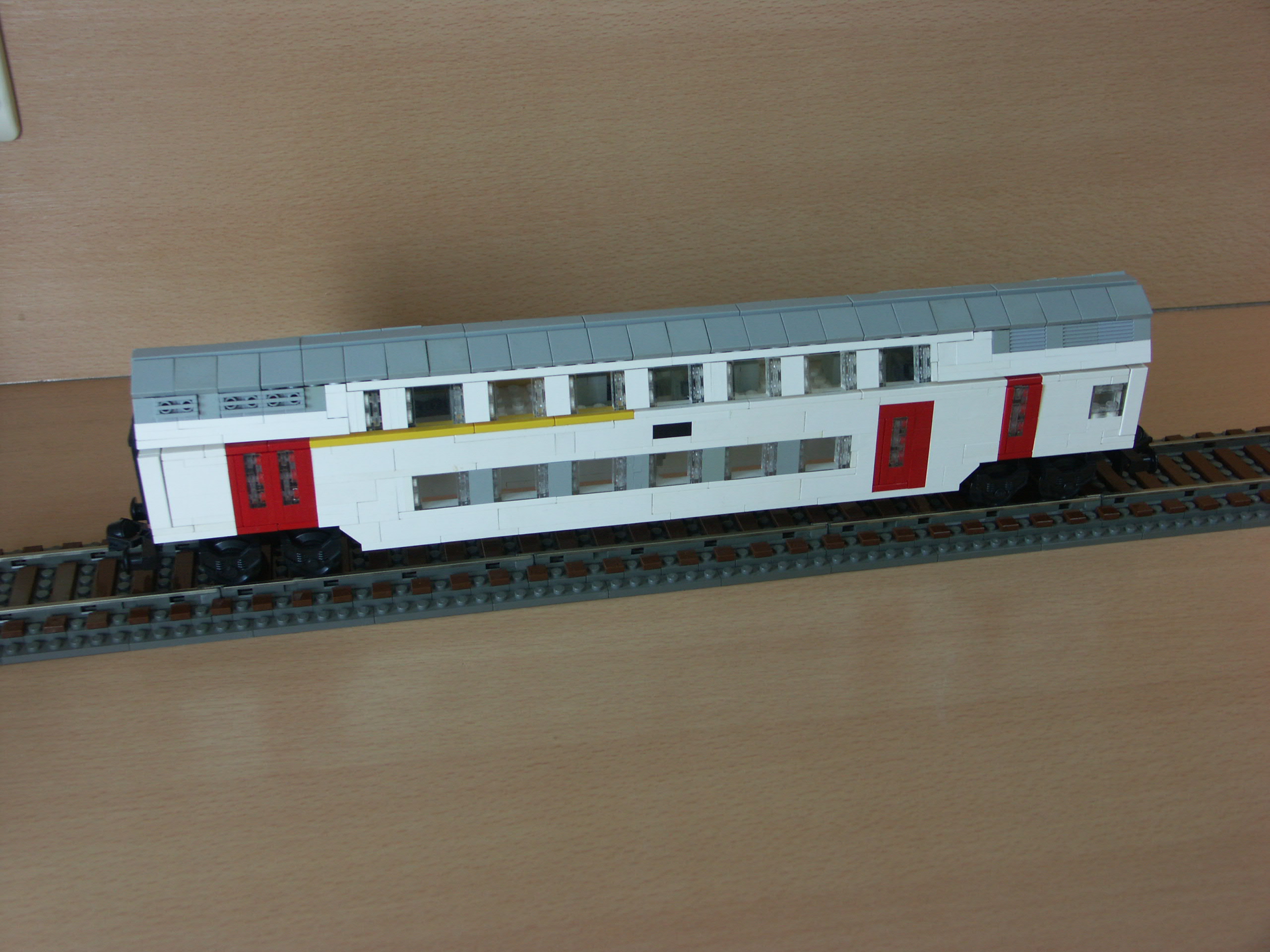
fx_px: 1504
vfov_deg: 35.1
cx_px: 635
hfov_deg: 45.8
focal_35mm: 41
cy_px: 476
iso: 100
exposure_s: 1/25
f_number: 2.8
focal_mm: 10.47
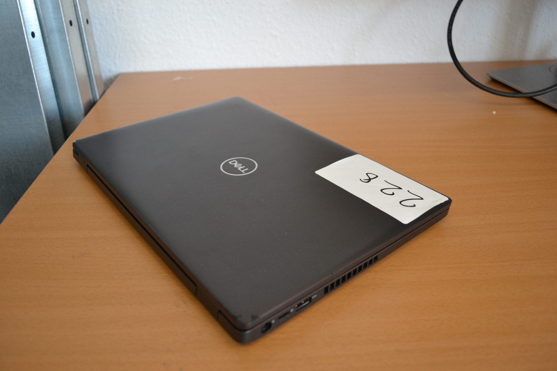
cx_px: 278
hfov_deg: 61.9
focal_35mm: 30
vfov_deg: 43.6
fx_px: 464
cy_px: 186
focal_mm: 20
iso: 400
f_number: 3.8
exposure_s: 1/50
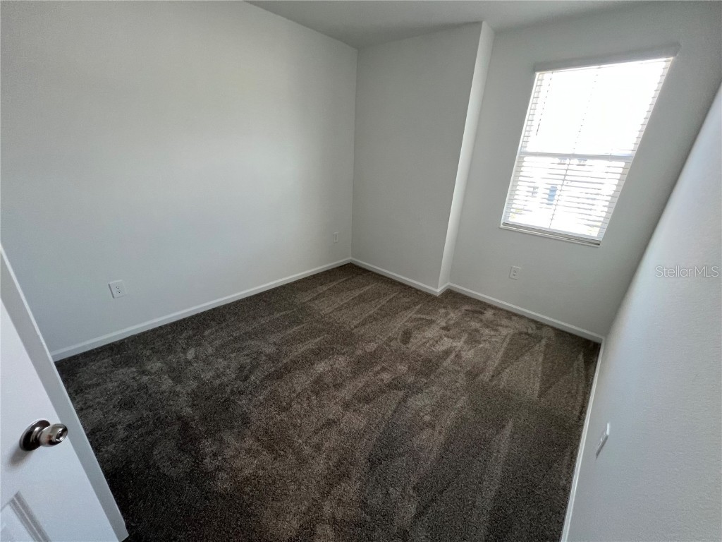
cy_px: 271
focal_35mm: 13
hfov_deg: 106.2
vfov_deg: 89.9
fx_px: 271
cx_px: 361
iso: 200
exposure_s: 1/120
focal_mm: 1.57
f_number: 1.8
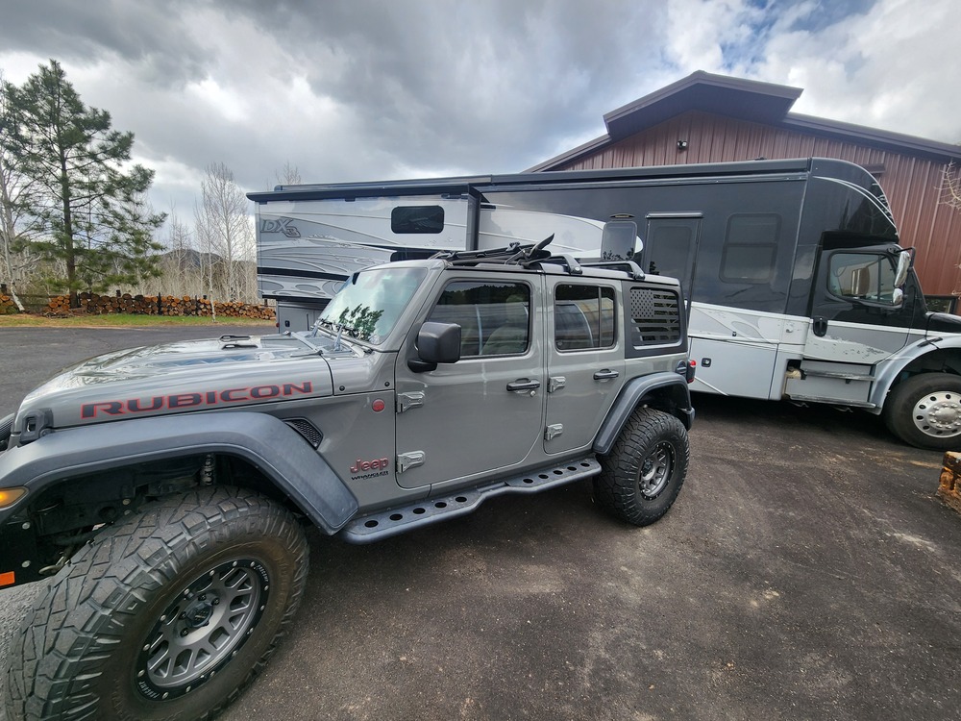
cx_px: 480
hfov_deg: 106.2
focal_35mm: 13
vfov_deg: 89.9
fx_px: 361
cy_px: 360
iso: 50
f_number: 2.2
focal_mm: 2.2
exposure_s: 1/514
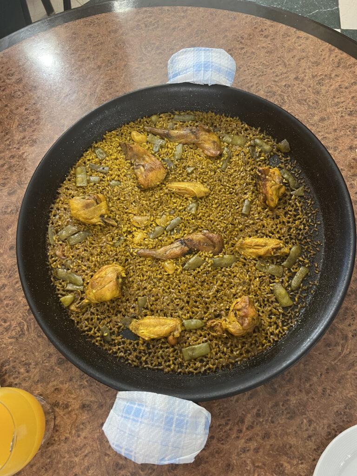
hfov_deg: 53.1
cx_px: 178
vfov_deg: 67.3
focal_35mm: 26
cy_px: 238
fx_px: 358
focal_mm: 5.7
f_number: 1.5
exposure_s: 1/33
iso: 500
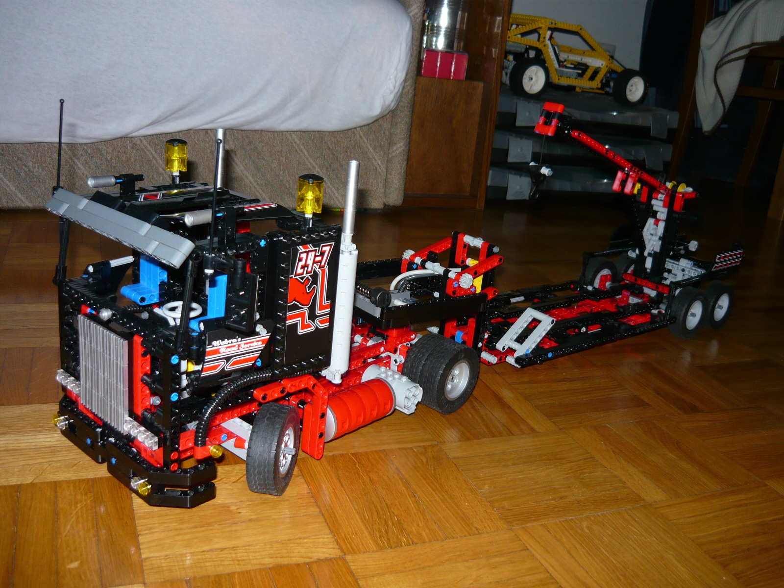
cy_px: 294
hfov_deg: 55.4
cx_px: 392
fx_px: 747
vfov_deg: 42.9
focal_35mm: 33
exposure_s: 1/30
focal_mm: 5.5
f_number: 2.8
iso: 100
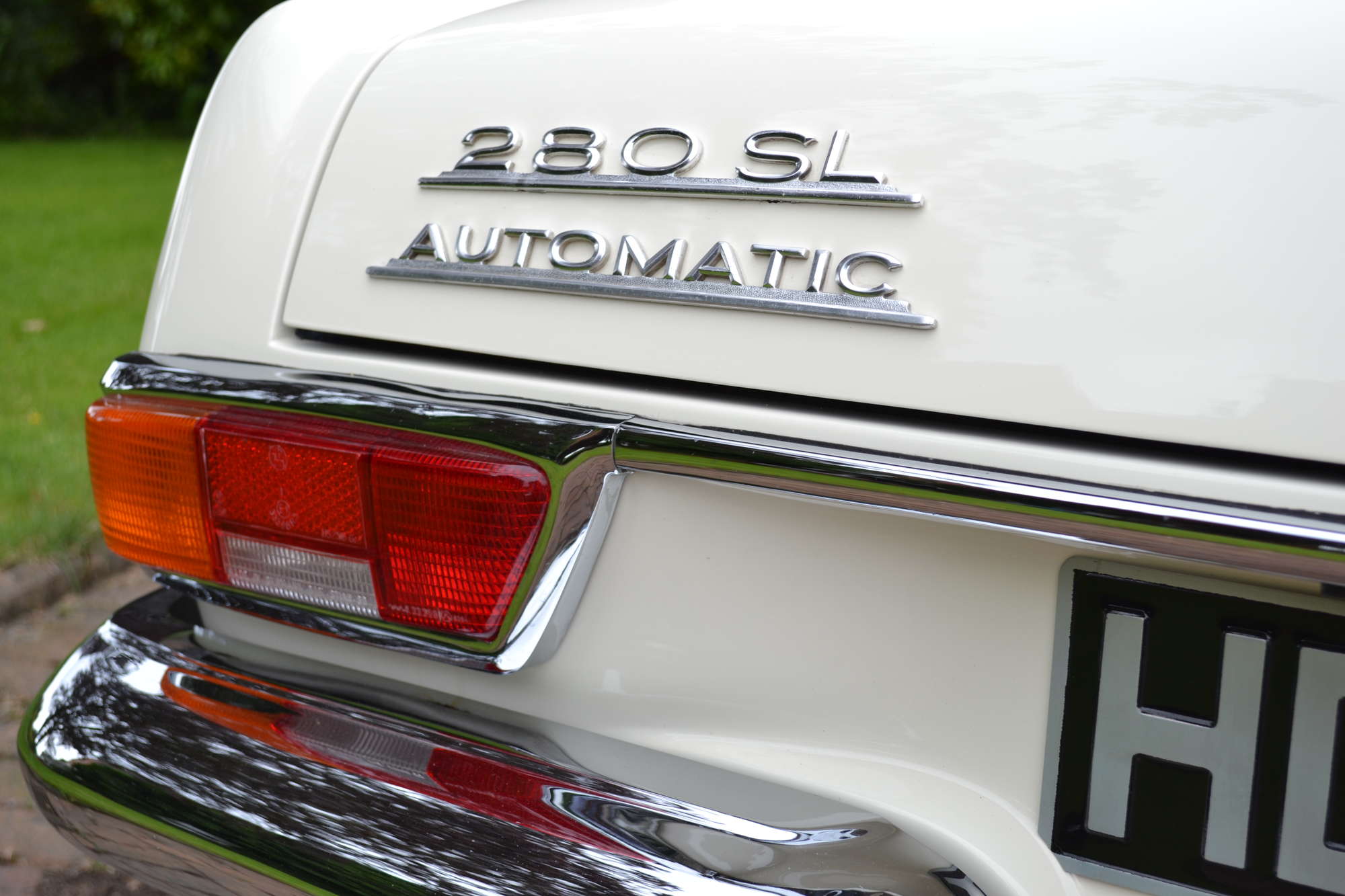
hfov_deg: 38.9
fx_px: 1905
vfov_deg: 26.5
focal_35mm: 51
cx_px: 672
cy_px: 448
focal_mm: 34
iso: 100
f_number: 5.6
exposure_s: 1/125
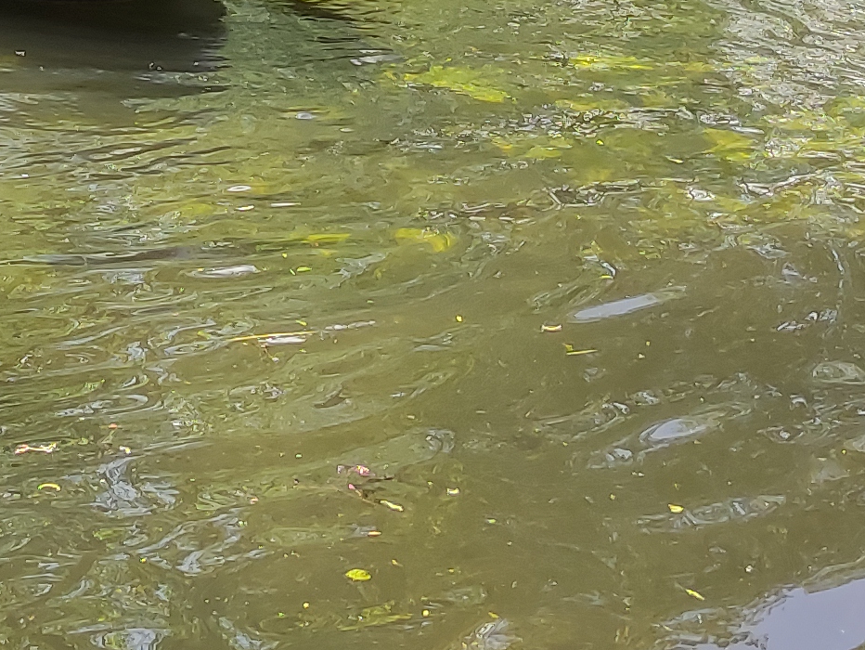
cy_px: -247
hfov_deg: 15.1
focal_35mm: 124
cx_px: -281
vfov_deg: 11.6
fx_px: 3100
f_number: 1.89
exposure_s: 1/589
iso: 100
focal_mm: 5.43
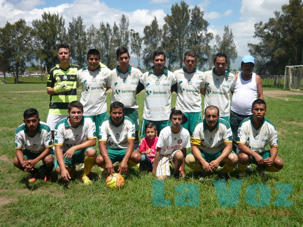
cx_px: 154
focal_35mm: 34
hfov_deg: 53.9
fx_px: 298
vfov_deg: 41.8
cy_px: 113
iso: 100
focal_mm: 5.5
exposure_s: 1/200
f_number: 8
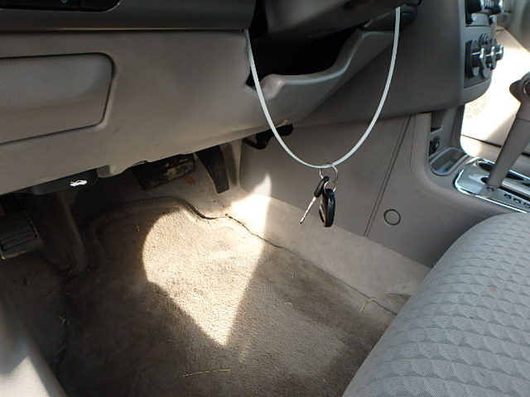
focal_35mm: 21
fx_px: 322
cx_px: 265
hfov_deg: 79.0
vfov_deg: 63.4
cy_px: 198
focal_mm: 3.7
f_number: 3.5
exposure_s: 1/100
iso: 125
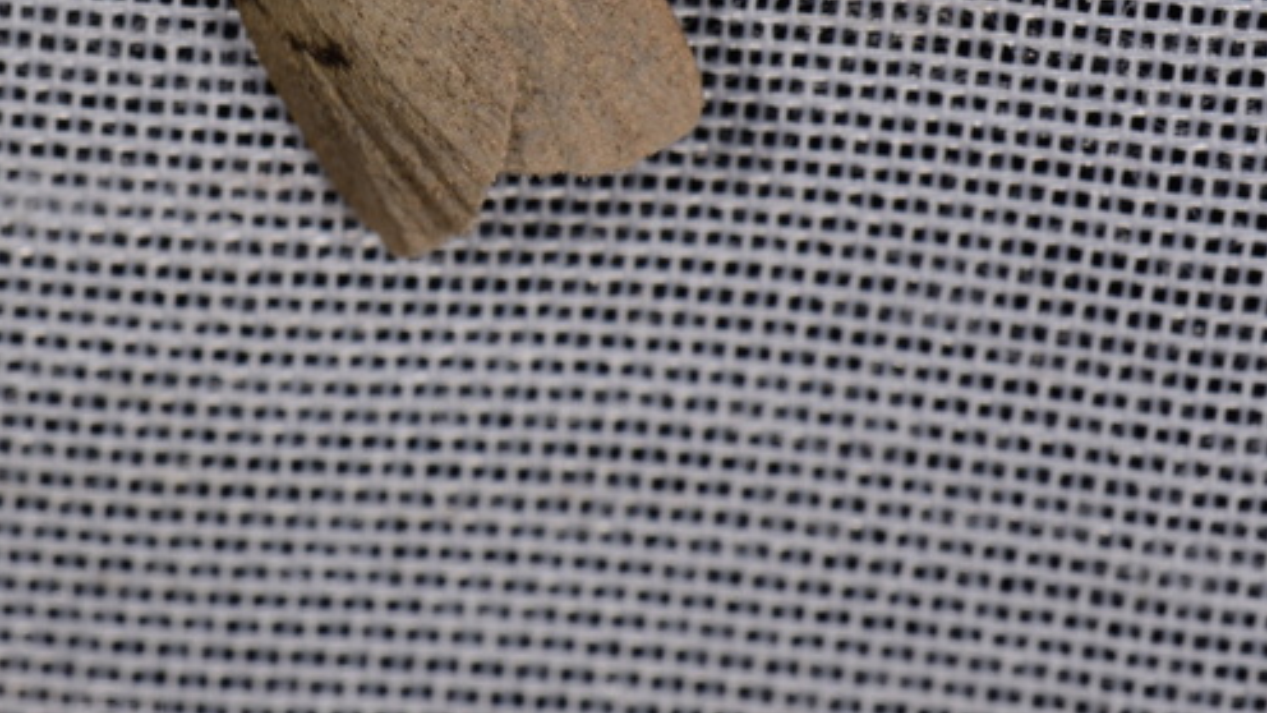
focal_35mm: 213
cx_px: 370
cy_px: 135
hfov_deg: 10.1
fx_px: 7150
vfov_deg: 5.7
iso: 100
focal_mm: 85
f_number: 25
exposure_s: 1/60
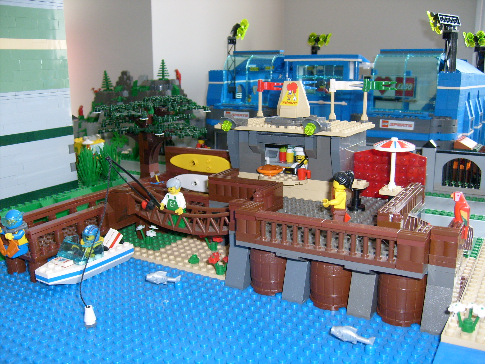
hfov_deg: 52.6
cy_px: 182
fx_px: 490
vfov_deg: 40.7
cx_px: 242
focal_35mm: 35
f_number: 2.8
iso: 100
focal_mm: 5.8
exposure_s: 1/45
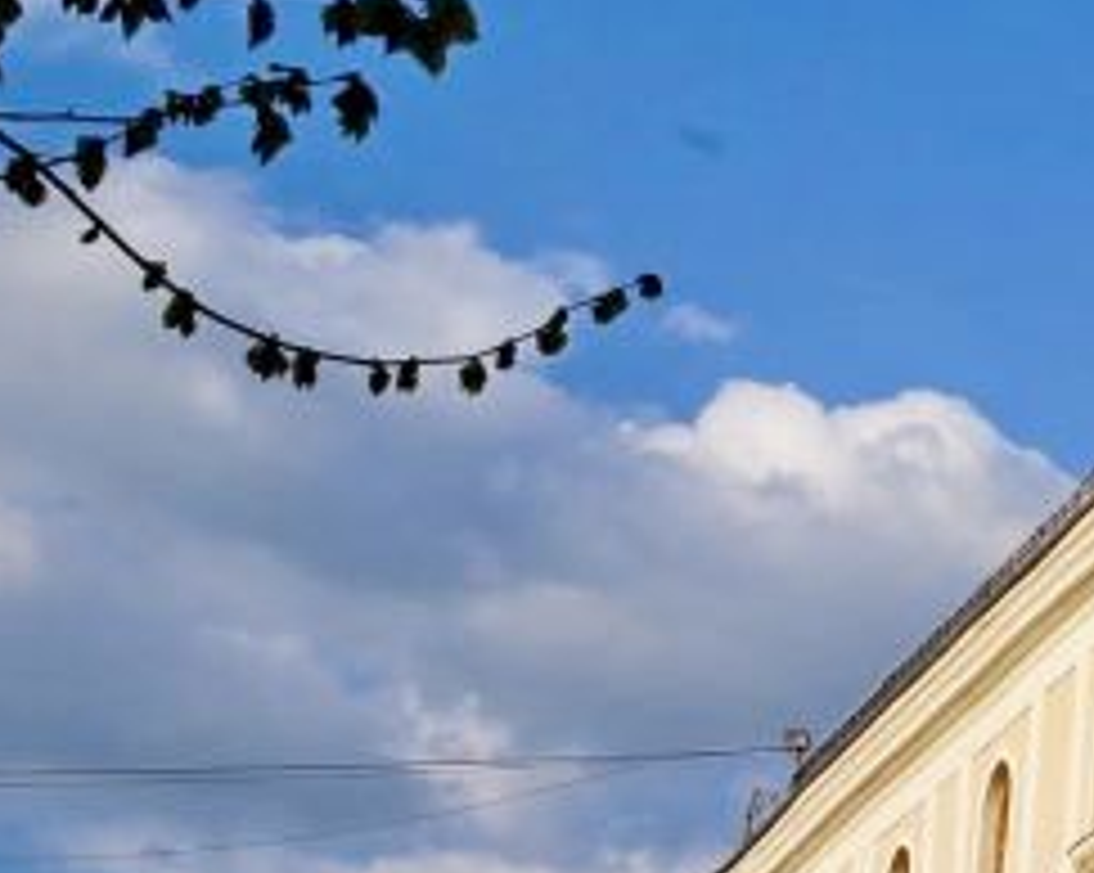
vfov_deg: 16.0
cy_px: 904
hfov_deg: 16.8
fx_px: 3041
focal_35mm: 94
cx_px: 1985
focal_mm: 18
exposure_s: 1/320
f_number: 13
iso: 200
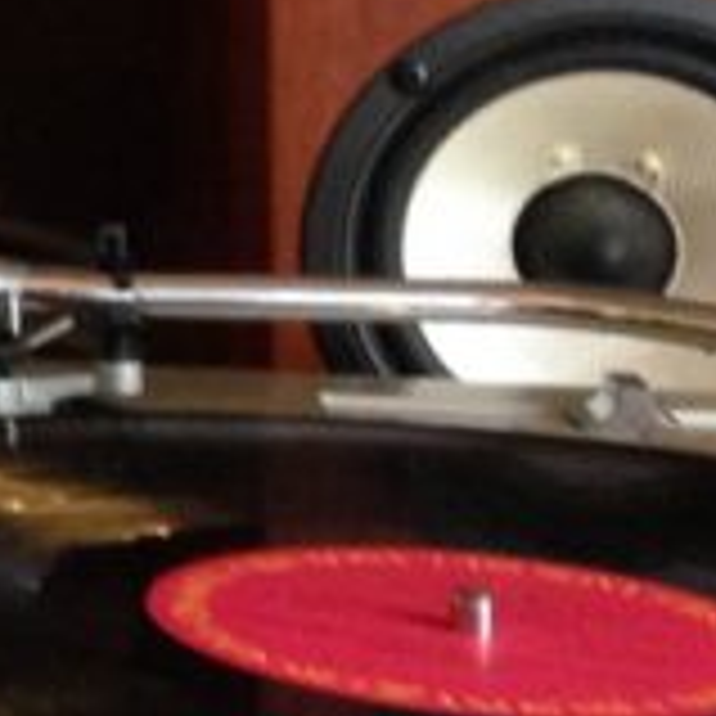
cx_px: -1427
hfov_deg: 8.0
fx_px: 4399
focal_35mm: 188
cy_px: -288
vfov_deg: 9.1
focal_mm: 4.12
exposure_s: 1/20
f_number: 2.4
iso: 250
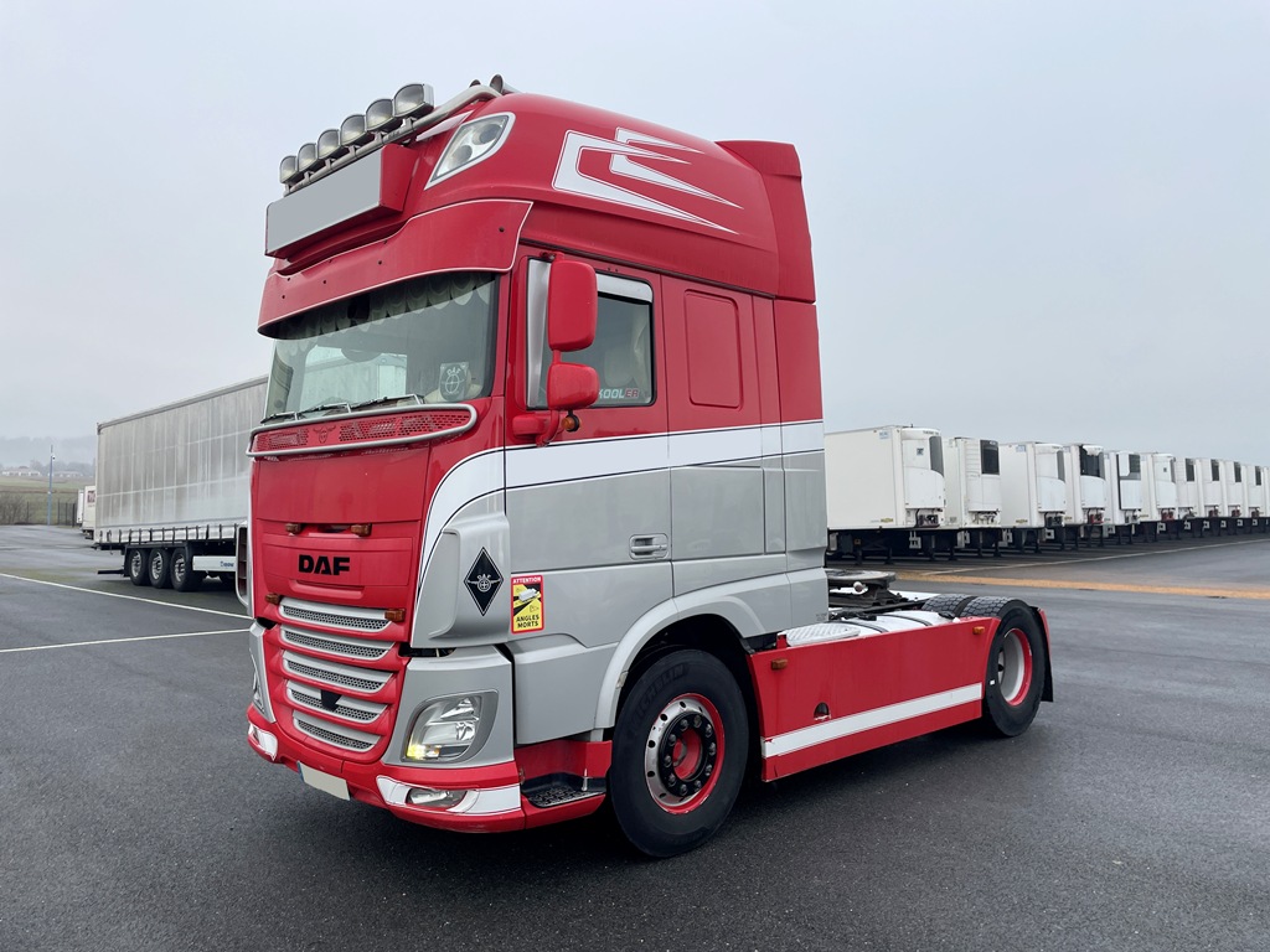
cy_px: 476
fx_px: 954
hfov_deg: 67.3
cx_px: 635
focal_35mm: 26
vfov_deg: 53.1
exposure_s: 1/456
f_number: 1.6
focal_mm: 4.2
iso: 32
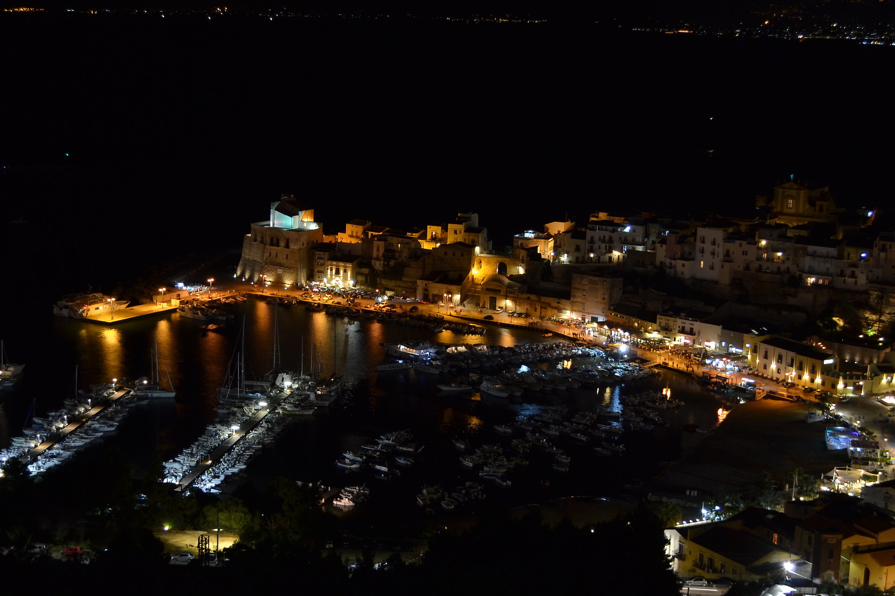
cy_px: 345
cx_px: 393
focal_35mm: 63
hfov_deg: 31.9
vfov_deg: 21.5
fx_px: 1566
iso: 100
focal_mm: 32
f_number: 4.8
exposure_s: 2.1
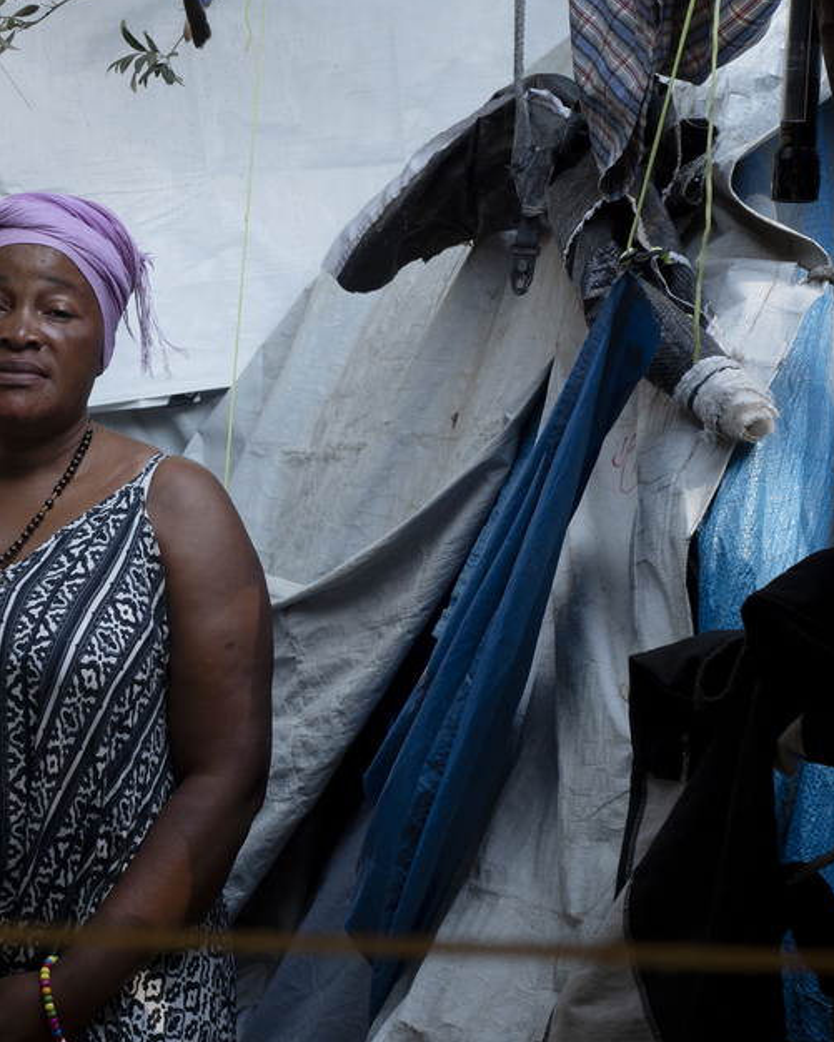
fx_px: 2406
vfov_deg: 24.4
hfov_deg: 19.4
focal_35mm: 78
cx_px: 138
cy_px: 484
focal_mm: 25
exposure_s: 1/100
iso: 320
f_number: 7.1
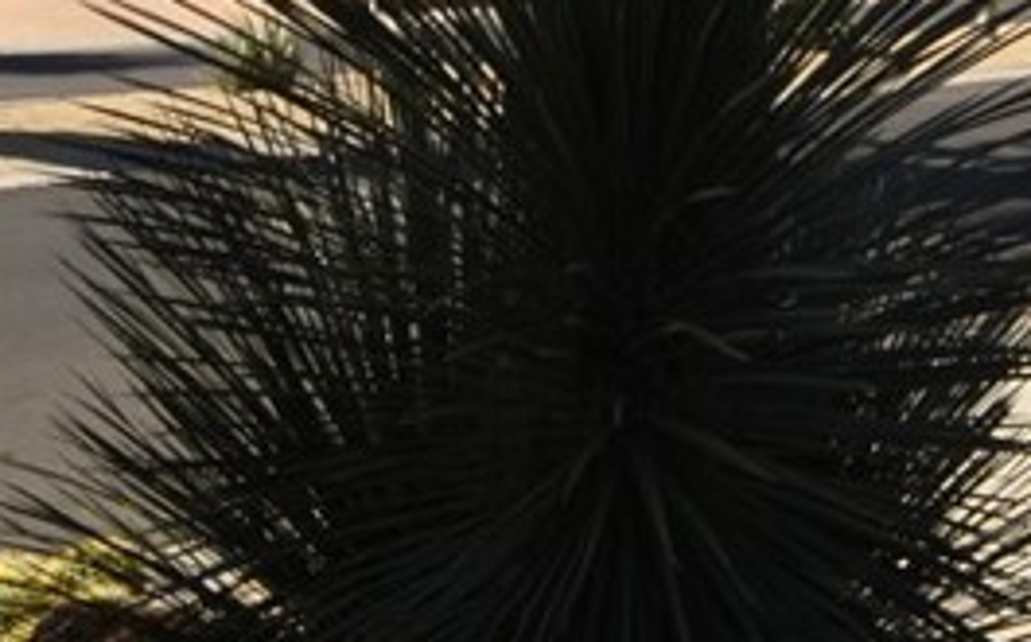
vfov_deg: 17.3
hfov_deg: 28.4
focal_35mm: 71
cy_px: -177
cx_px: 833
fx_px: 1993
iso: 100
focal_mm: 12
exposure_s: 1/25
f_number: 22
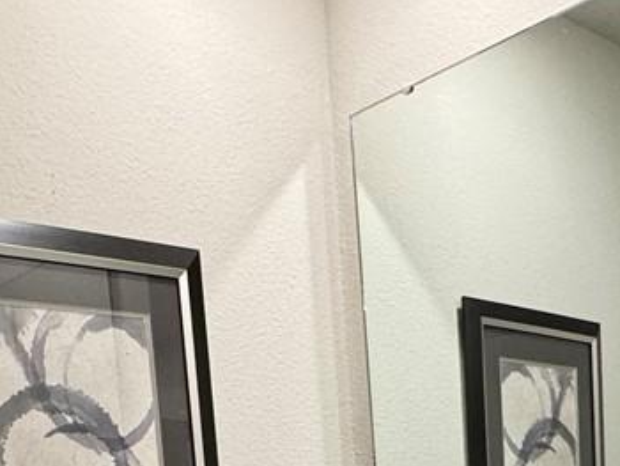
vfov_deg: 19.6
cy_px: 721
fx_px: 1147
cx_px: 338
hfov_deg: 30.2
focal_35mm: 64
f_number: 2.2
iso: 250
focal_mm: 2.22
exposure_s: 1/120
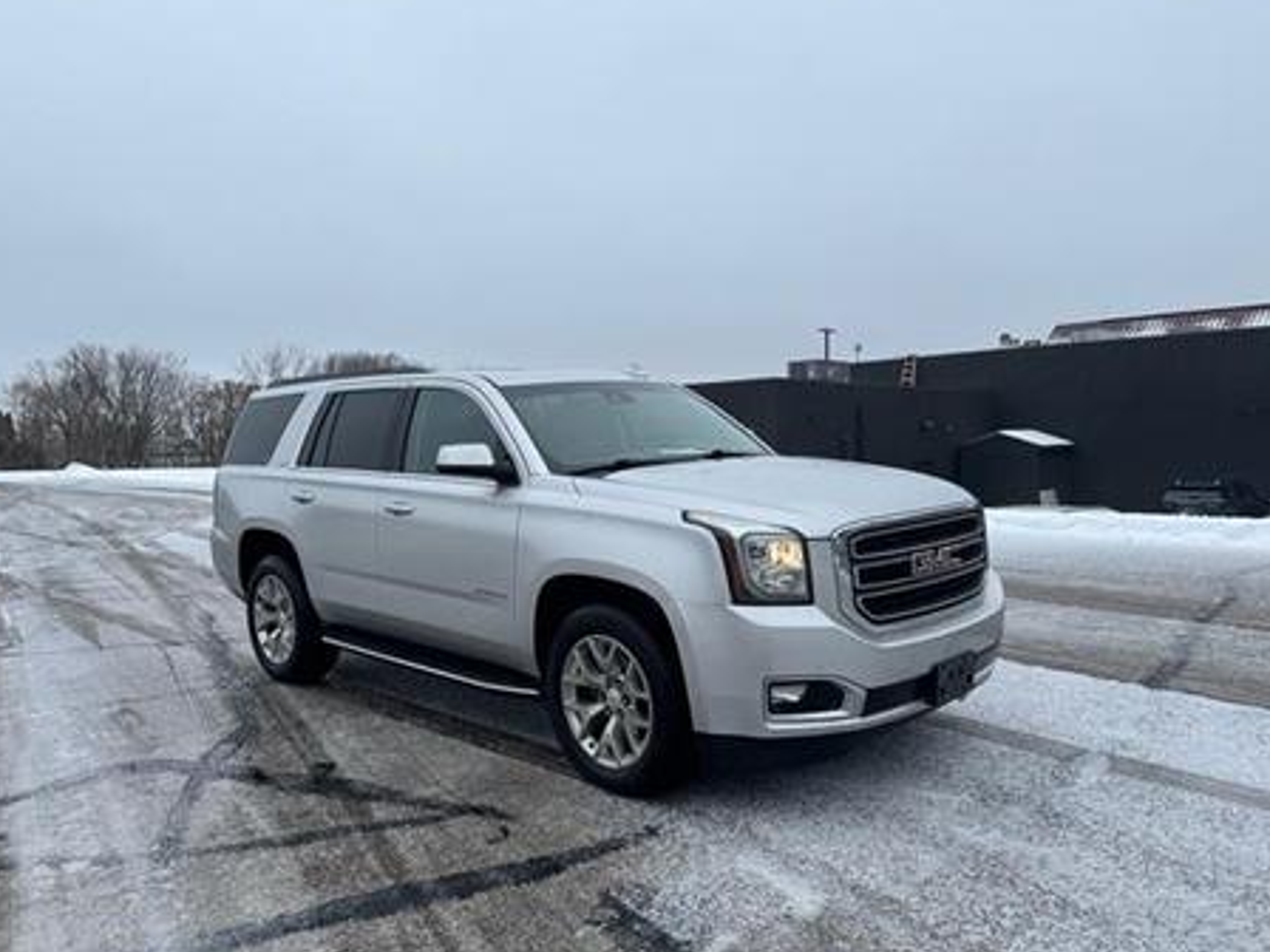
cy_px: 499
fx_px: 991
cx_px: 632
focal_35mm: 27
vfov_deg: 51.3
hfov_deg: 65.3
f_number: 1.78
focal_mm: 6.76
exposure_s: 1/1285
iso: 80
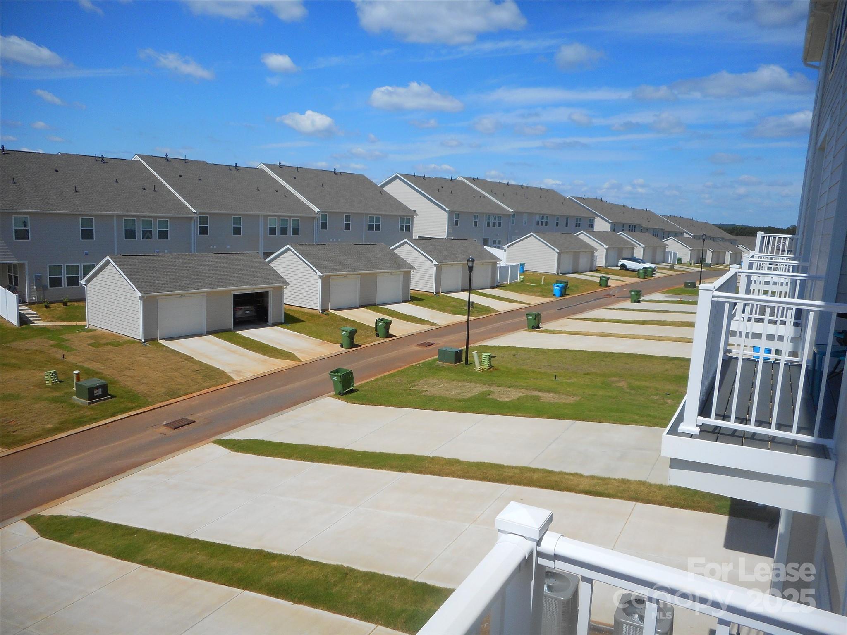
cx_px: 424
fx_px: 612
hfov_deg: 69.4
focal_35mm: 25
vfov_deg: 54.9
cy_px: 318
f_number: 3.7
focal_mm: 4.5
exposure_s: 1/1250
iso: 80
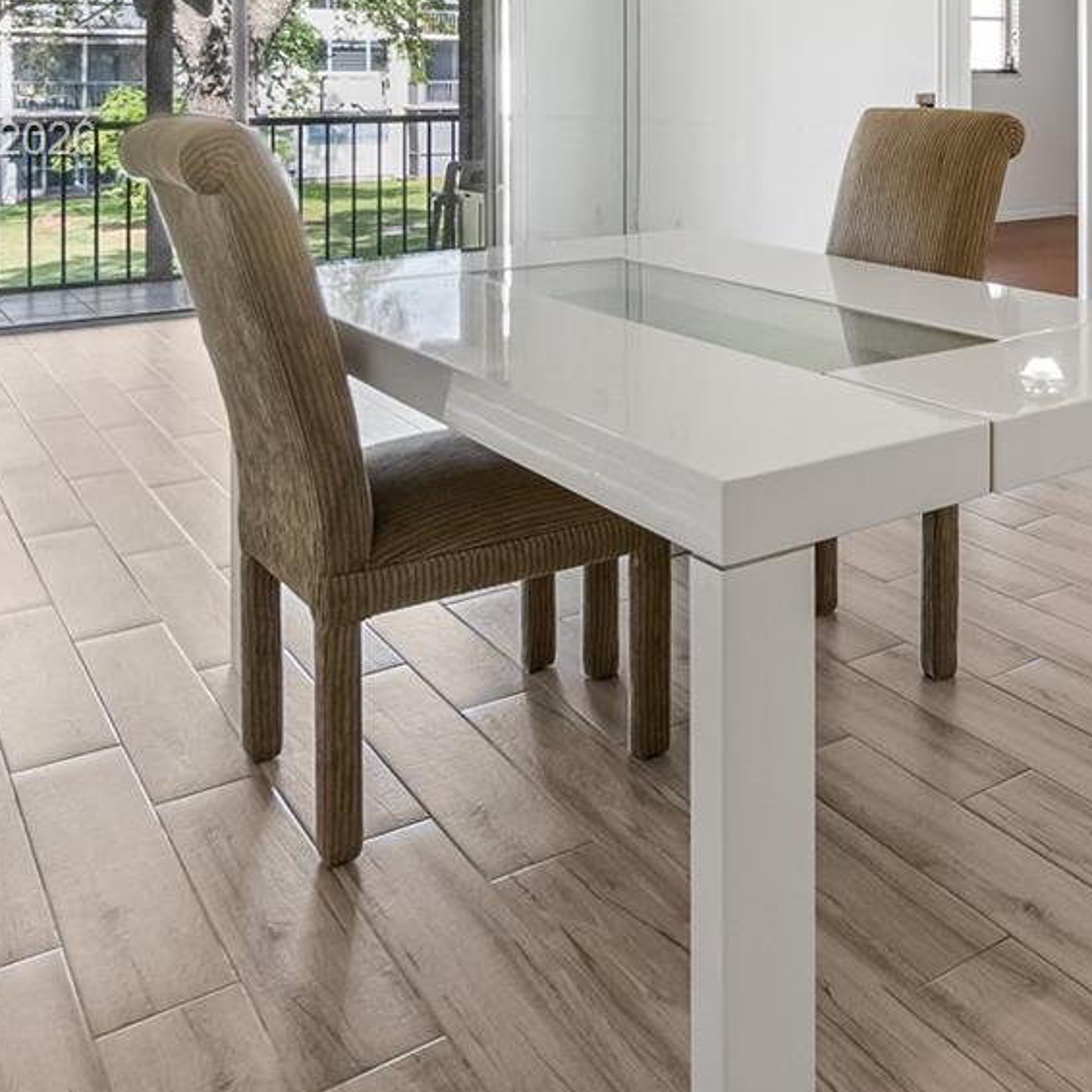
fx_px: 1285
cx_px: 1040
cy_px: 143
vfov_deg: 42.8
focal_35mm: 36
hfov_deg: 41.3
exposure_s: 1/25
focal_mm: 10
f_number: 8
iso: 500
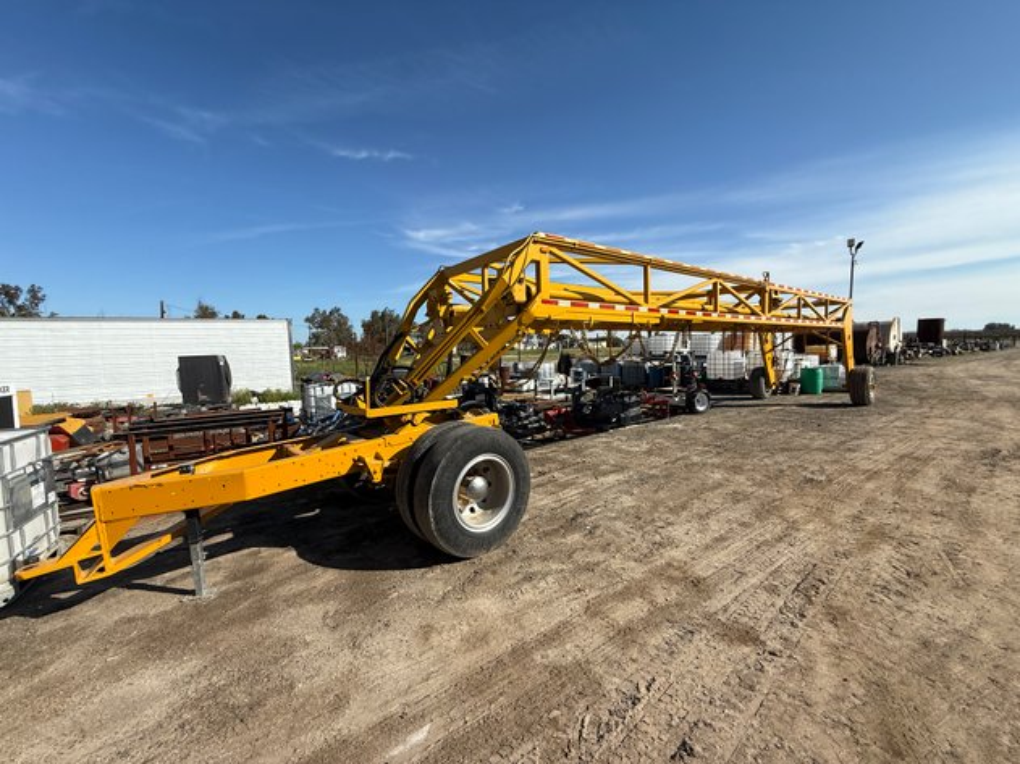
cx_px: 510
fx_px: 412
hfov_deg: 102.1
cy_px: 382
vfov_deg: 85.7
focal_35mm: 14
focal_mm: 2.22
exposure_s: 1/2165
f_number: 2.2
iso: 50
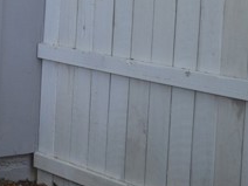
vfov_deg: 16.6
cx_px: -90
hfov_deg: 20.3
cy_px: -3
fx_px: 623
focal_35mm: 87
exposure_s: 1/100
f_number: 5
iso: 400
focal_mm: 20
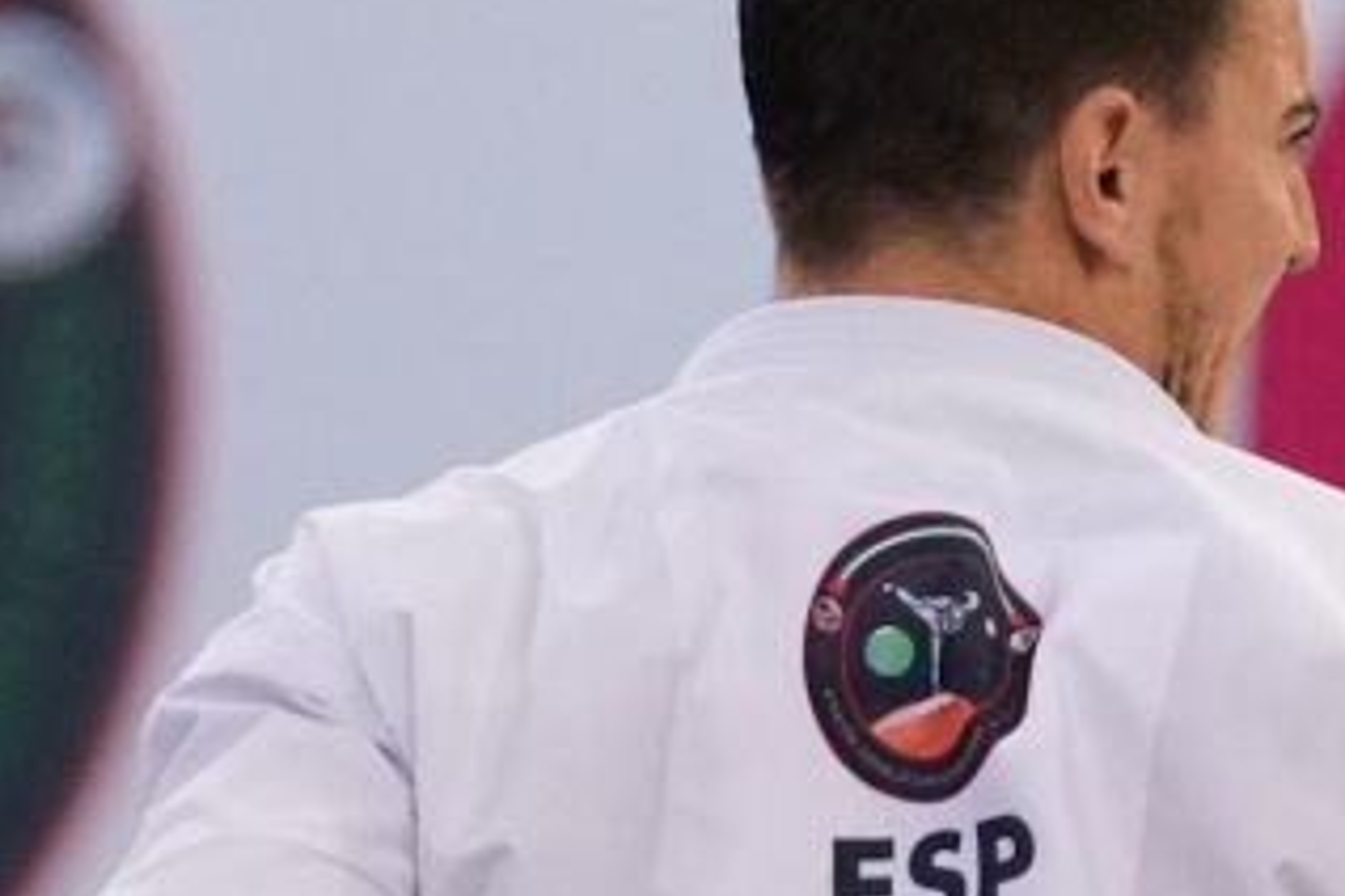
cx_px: 2178
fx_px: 54842
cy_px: 1492
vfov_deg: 0.9
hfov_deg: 1.4
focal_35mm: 1468
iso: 2000
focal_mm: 173
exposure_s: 1/1000
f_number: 2.8
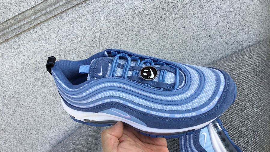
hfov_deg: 58.0
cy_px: 87
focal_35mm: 34
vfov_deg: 34.6
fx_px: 243
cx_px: 135
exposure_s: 1/416
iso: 25
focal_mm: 3.3
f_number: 2.4
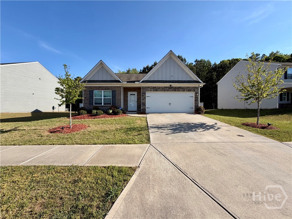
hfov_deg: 102.1
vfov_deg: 85.7
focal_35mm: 14
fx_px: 118
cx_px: 146
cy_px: 110
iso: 25
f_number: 2.2
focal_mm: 2.22
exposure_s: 1/770
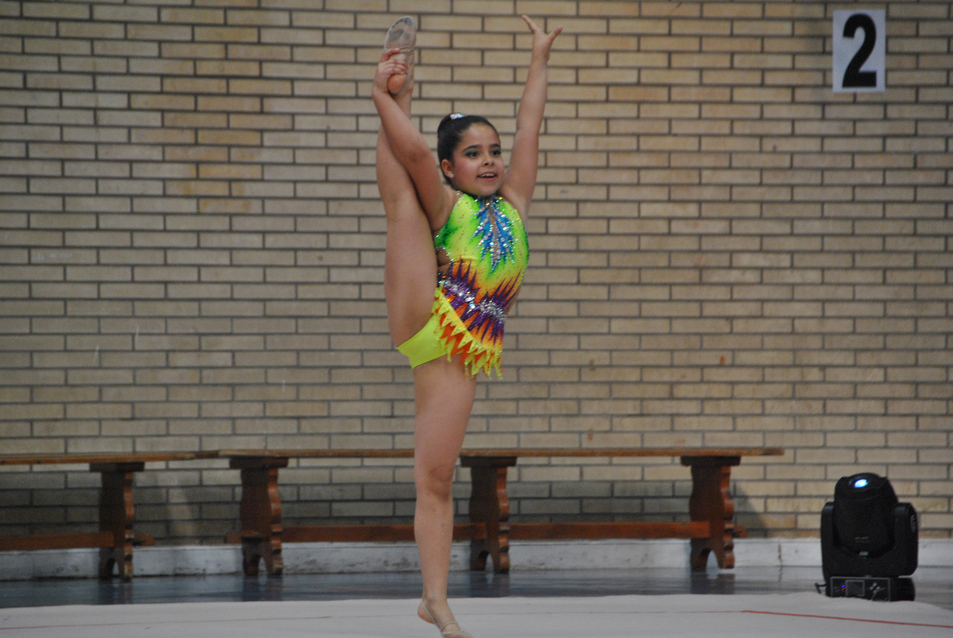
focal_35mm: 300
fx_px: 7951
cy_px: 319
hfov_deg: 6.9
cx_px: 476
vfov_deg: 4.6
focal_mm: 200
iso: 800
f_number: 6.3
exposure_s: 1/125
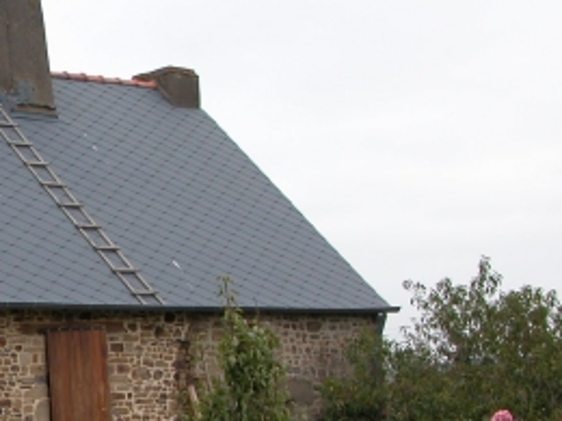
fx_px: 1575
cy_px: 335
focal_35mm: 97
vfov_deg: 15.2
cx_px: -110
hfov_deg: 19.1
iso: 100
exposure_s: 1/141
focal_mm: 9.5
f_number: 4
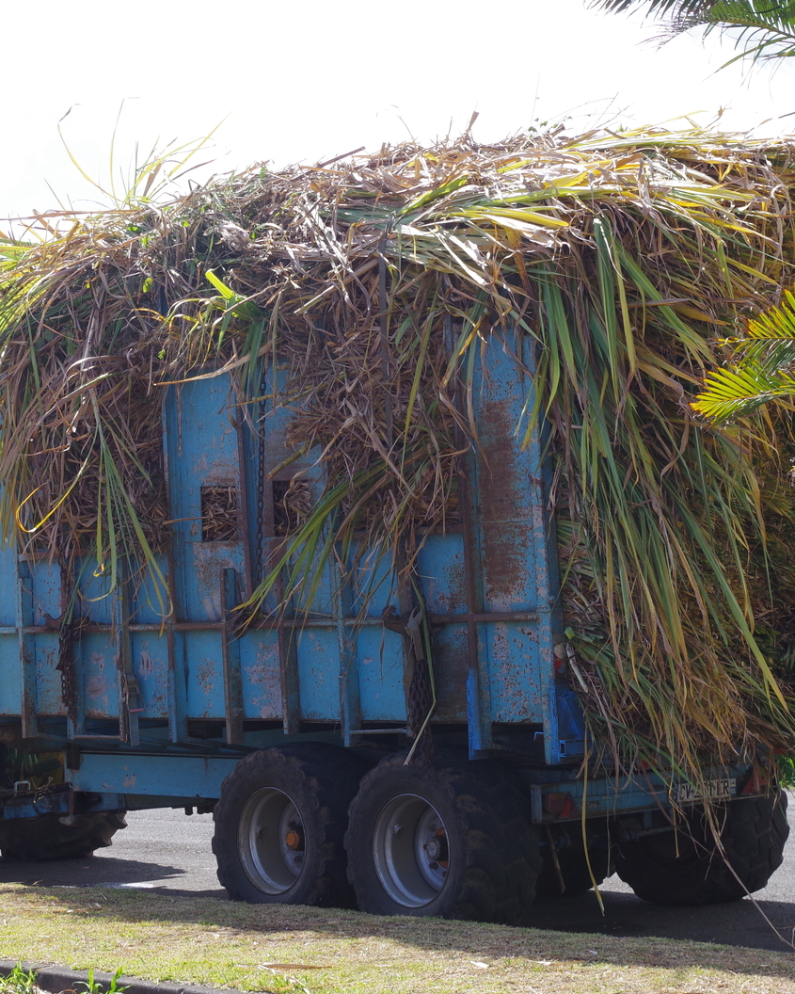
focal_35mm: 92
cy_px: 495
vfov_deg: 20.9
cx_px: 330
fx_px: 2697
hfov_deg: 16.8
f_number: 11
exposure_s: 1/200
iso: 400
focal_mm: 43
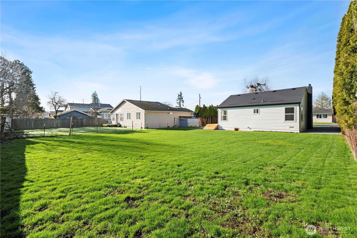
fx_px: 159
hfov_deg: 96.7
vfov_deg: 73.7
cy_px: 119
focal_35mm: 16
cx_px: 178
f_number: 8
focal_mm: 16
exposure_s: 1/100
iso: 200
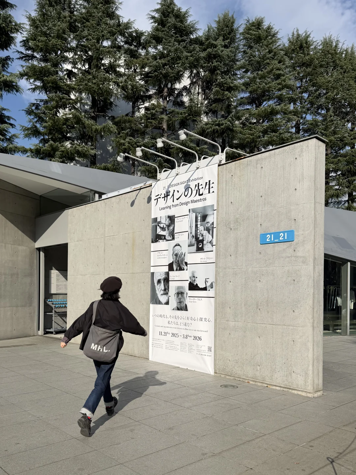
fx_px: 329
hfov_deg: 56.8
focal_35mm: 24
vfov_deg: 71.6
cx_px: 178
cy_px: 238
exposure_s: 1/8130
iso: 80
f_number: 1.78
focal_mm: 6.76
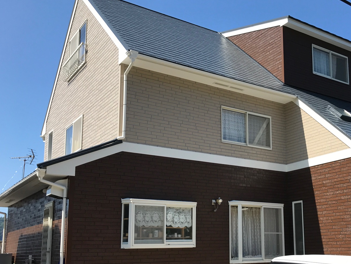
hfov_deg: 42.7
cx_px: 257
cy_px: 181
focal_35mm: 43
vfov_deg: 33.2
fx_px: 436
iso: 20
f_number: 1.8
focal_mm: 3.99
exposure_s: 1/1570
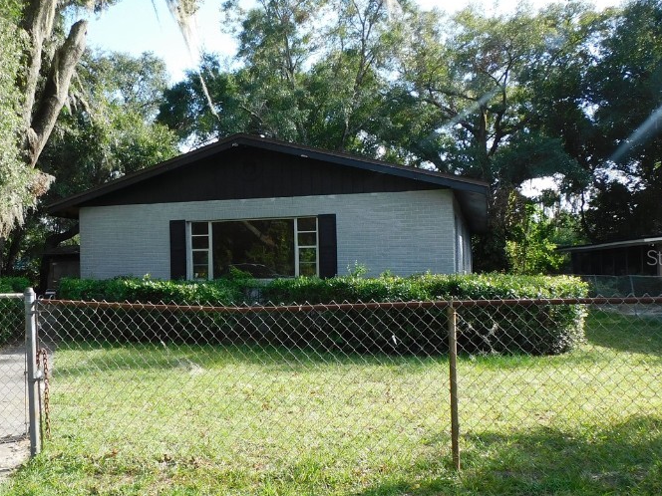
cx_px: 230
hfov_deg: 49.4
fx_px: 708
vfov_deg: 38.7
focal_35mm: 37
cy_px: 257
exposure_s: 1/400
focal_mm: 4.3
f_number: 3.3
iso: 125
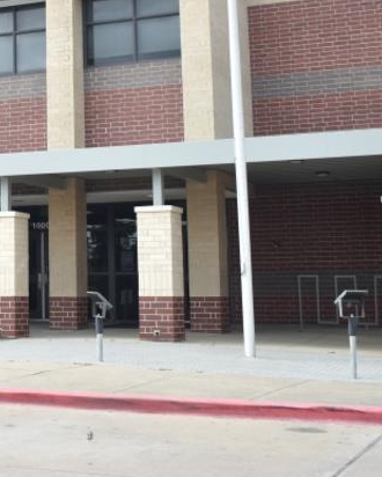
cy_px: 76
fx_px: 1130
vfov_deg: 23.4
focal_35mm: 80
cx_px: -75
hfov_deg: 18.2
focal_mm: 22
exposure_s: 1/320
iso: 100
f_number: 3.8
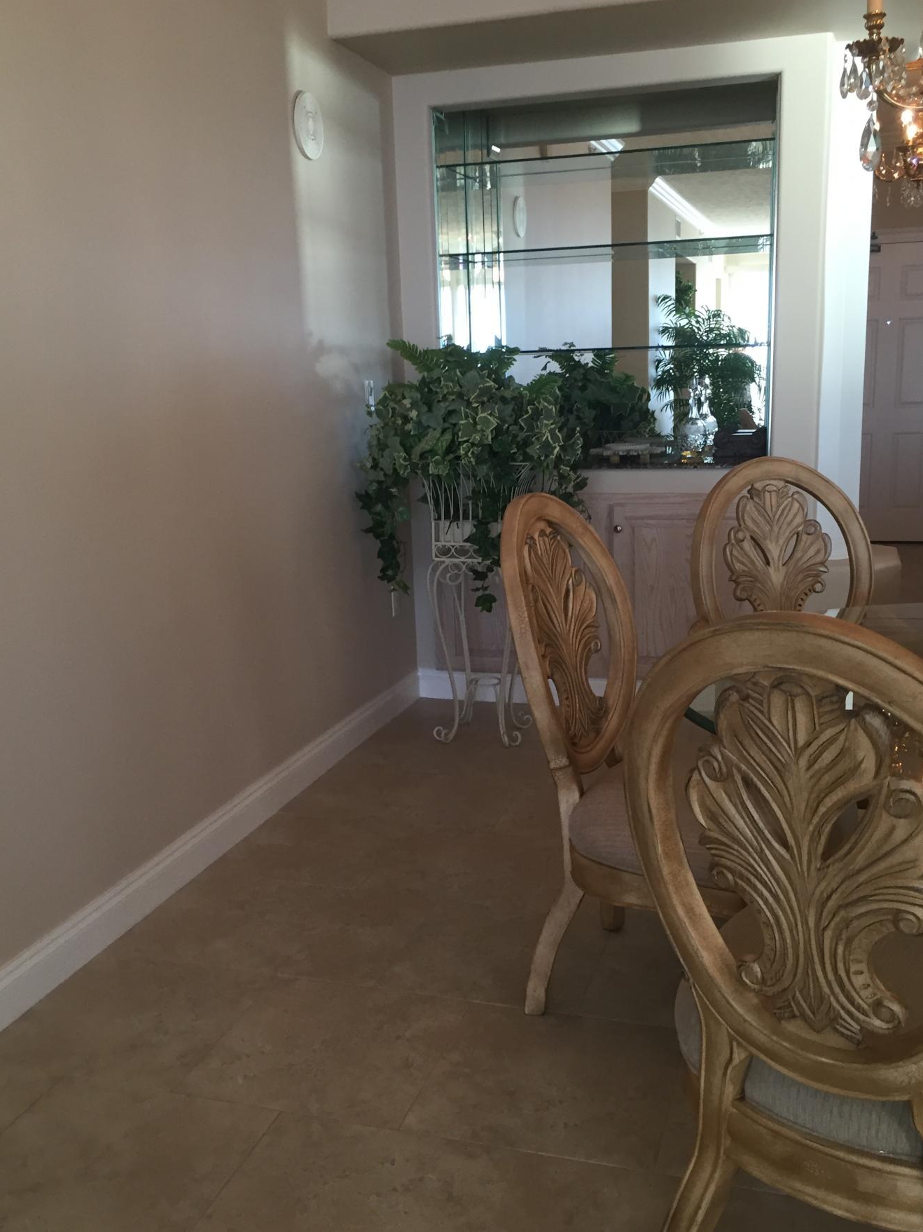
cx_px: 478
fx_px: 1173
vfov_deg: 55.3
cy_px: 647
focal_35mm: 33
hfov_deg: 42.9
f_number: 2.2
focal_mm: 4.15
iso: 50
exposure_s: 1/30
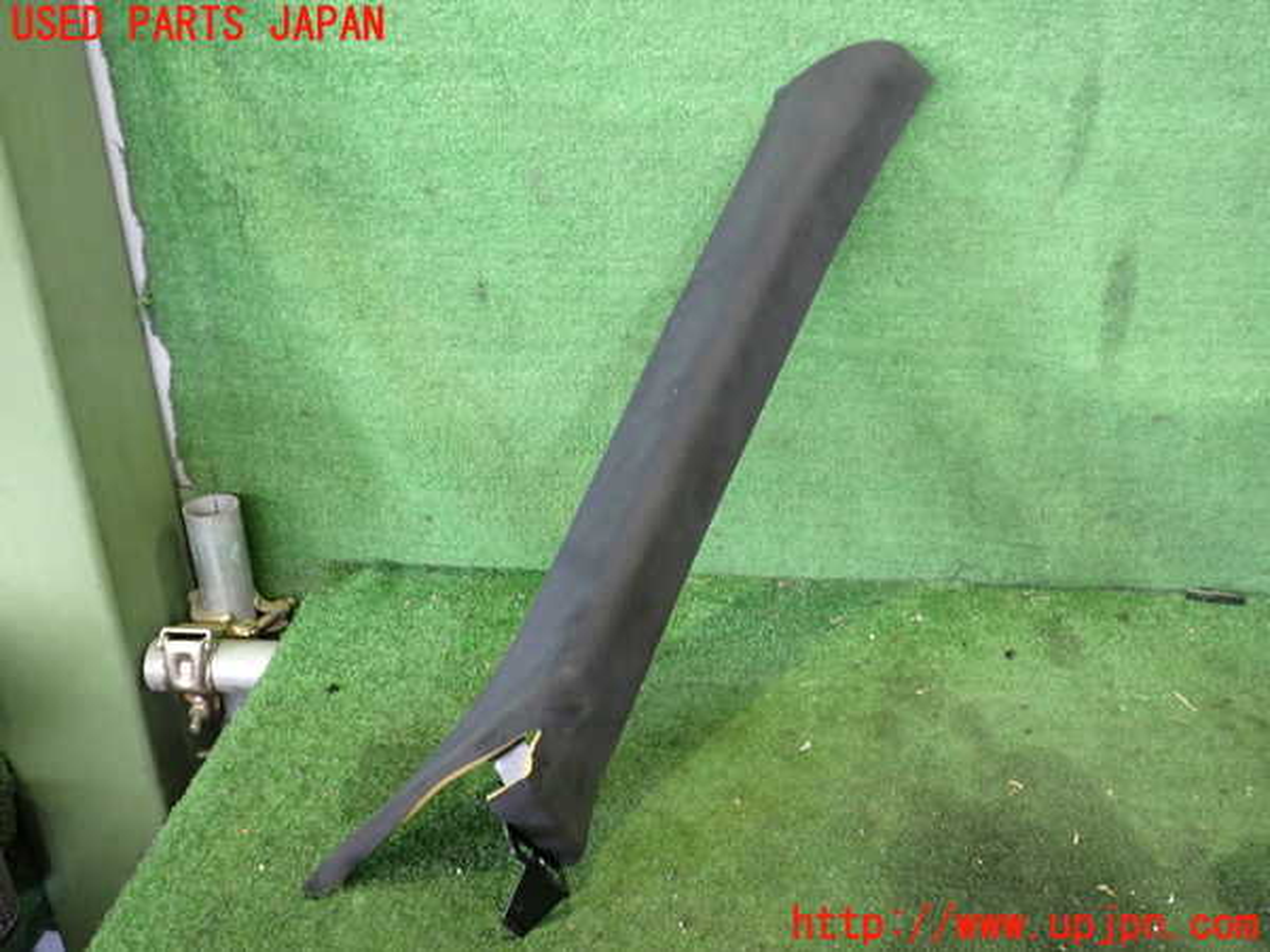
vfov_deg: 46.8
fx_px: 1101
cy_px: 476
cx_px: 635
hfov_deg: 60.0
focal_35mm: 30
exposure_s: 1/30
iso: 500
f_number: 2.3
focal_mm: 5.4
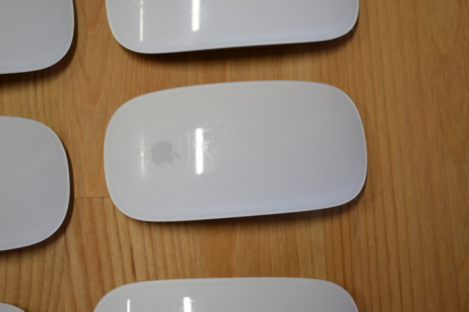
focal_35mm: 60
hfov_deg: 33.4
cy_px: 156
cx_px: 234
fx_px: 782
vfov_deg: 22.6
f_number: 5.3
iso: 400
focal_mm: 40
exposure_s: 1/40
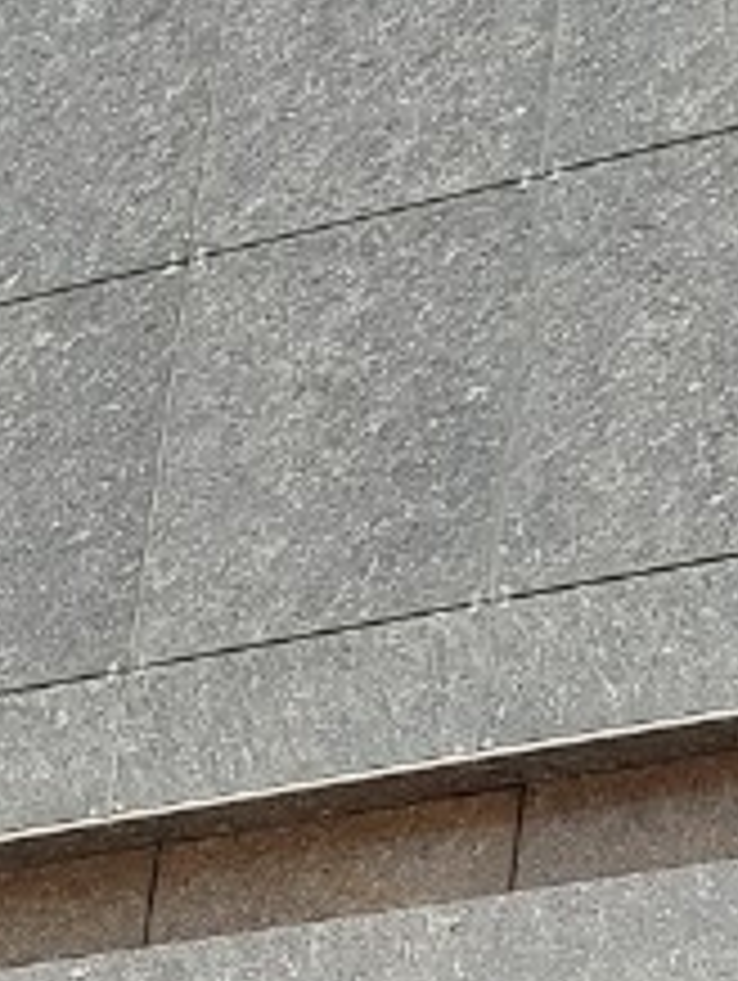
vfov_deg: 12.3
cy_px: 826
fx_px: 4511
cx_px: 1386
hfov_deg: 8.9
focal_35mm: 159
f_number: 1.79
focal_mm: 4.74
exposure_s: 1/769
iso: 100
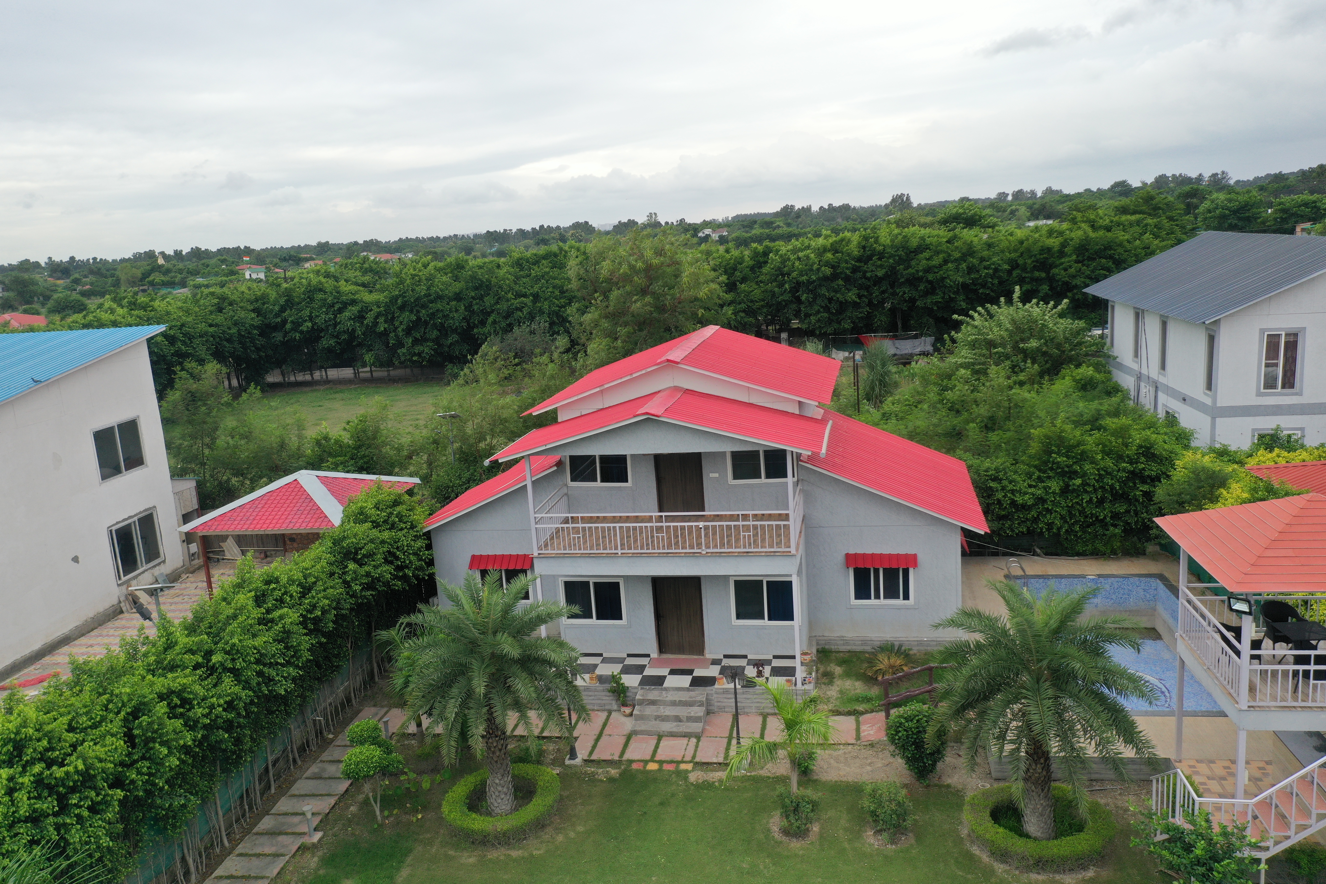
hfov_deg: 65.5
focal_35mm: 28
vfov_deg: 46.4
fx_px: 1031
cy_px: 442
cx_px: 663
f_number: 4.5
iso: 100
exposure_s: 1/200
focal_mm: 10.26
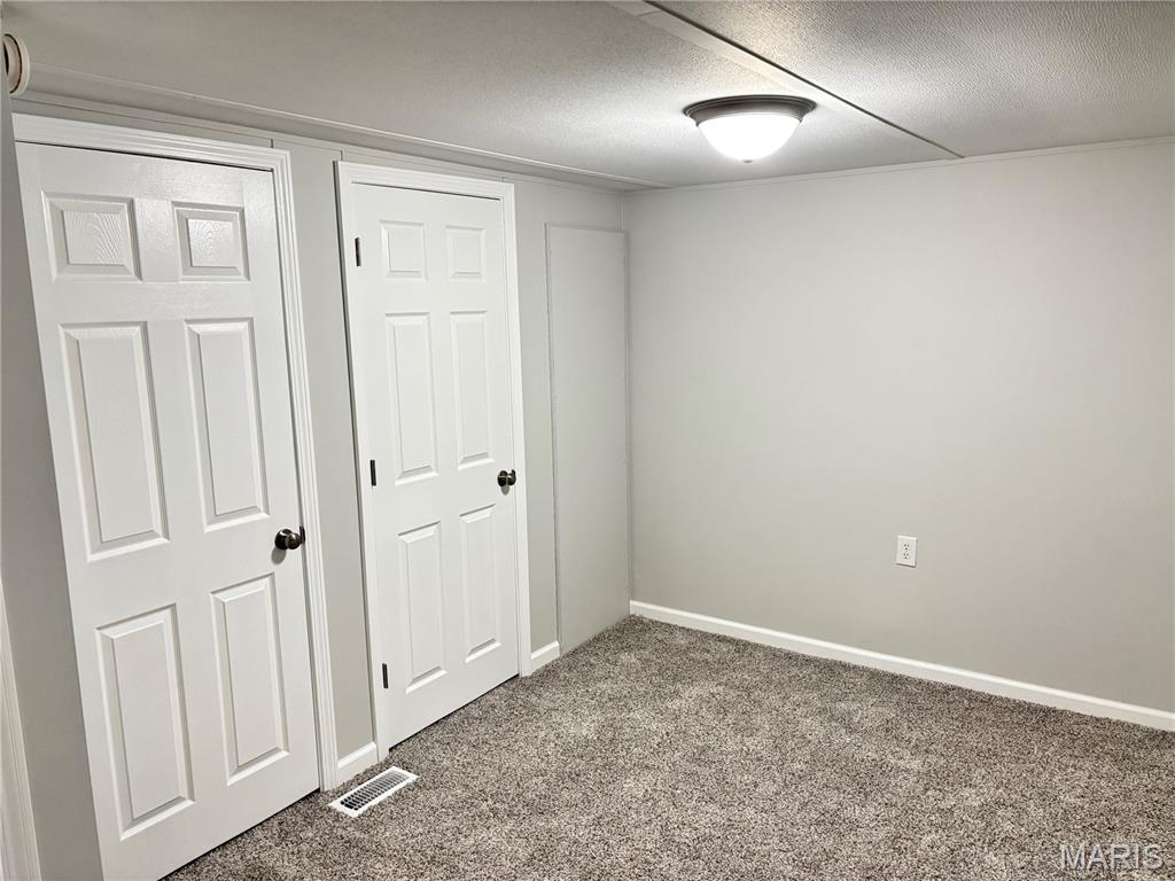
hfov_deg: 67.3
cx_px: 588
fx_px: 883
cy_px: 440
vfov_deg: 53.1
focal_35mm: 26
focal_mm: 5.96
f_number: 1.6
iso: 400
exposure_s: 1/60
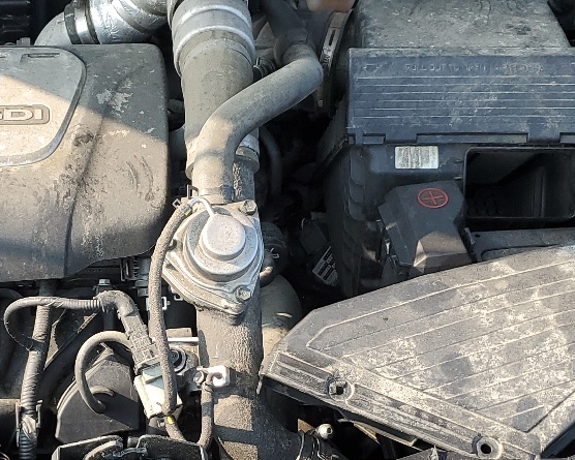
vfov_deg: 20.8
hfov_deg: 25.6
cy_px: 341
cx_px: 107
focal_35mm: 73
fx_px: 1243
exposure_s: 1/476
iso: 50
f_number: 1.5
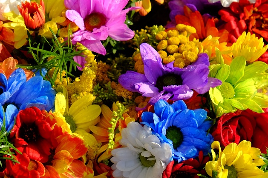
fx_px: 982
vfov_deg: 10.4
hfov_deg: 15.5
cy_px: 92
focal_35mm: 132
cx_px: 104
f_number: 5.6
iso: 200
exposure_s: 1/450
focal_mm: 55
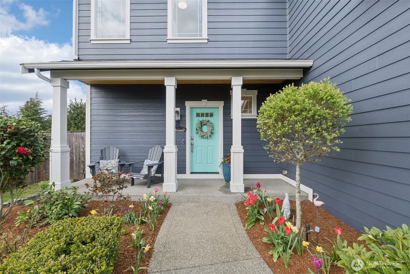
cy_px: 137
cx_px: 205
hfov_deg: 100.4
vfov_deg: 77.3
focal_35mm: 15
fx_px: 171
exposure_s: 1/30
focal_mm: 10
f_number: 9
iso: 100
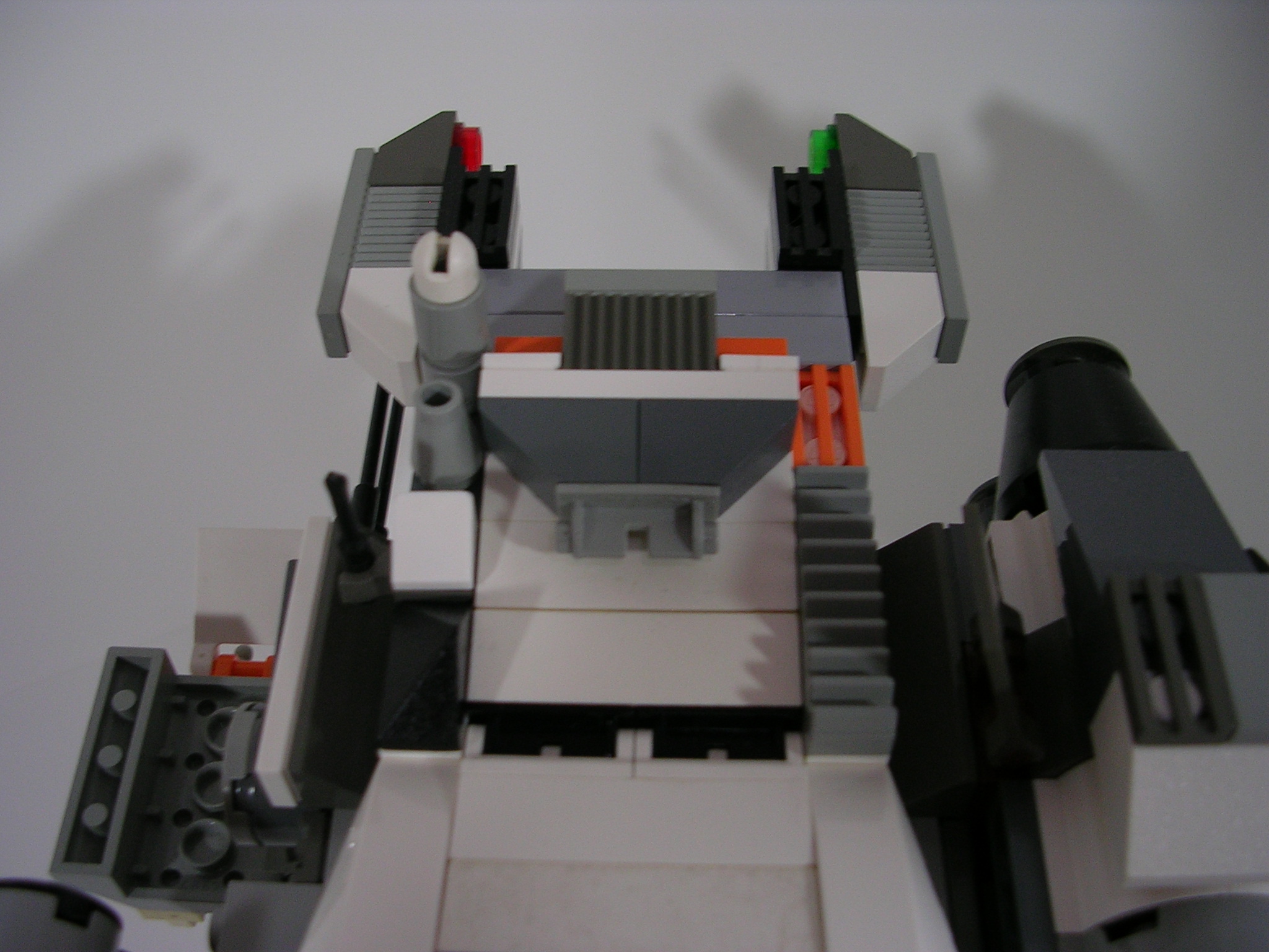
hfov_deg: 49.0
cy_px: 476
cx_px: 634
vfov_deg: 37.7
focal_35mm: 38
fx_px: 1393
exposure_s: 1/30
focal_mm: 5.8
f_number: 2.8
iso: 50
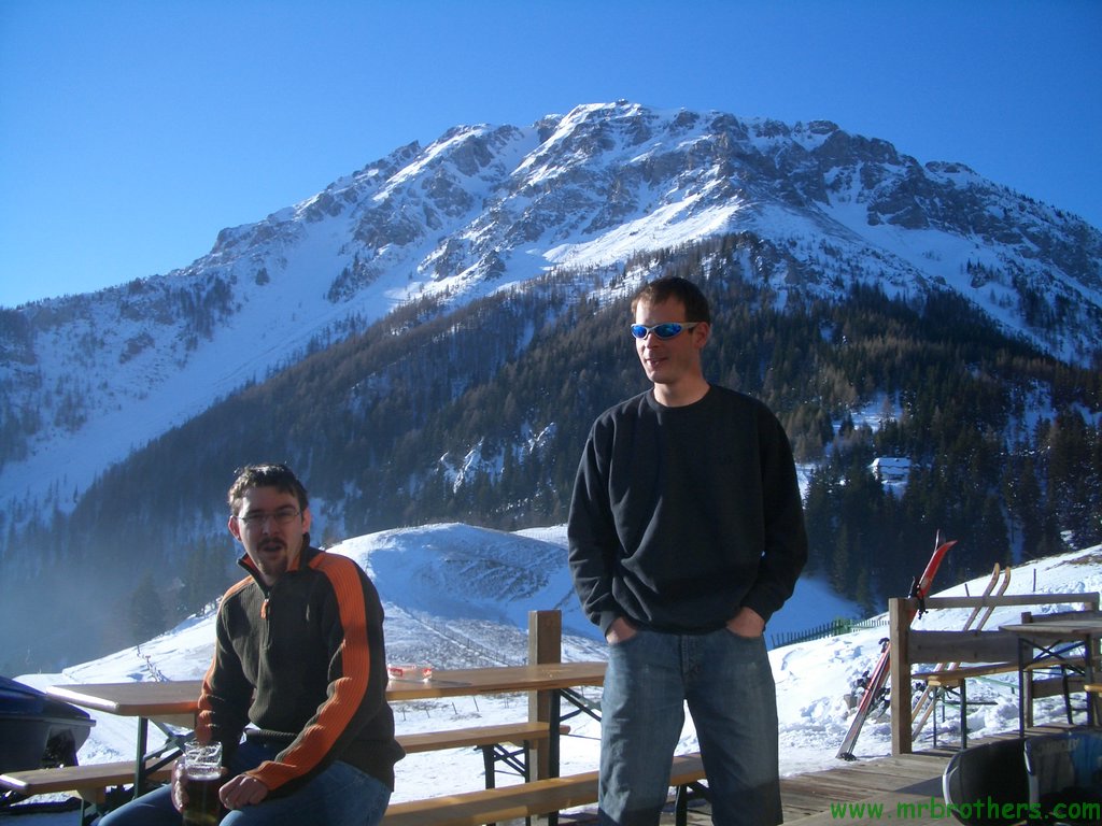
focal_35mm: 35
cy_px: 413
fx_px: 1114
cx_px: 551
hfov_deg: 52.6
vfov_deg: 40.7
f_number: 4.3
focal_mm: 5.8
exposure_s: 1/500
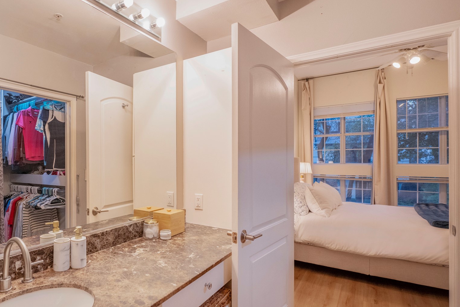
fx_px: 256
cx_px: 149
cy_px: 155
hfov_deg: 80.8
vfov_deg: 61.9
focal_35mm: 20
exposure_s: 1/60
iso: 800
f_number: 5
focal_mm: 14
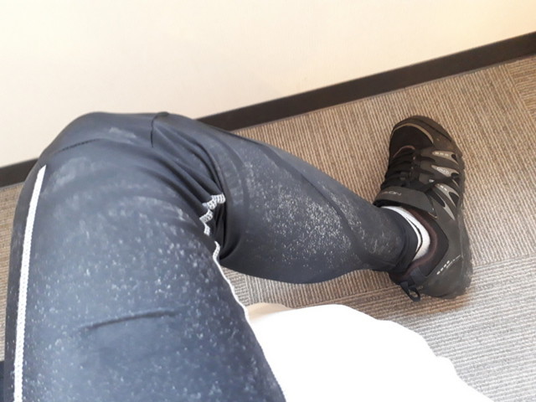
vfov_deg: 51.4
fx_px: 418
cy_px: 201
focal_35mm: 27
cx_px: 268
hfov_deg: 65.3
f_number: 1.9
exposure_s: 1/17
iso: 640
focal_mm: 3.6
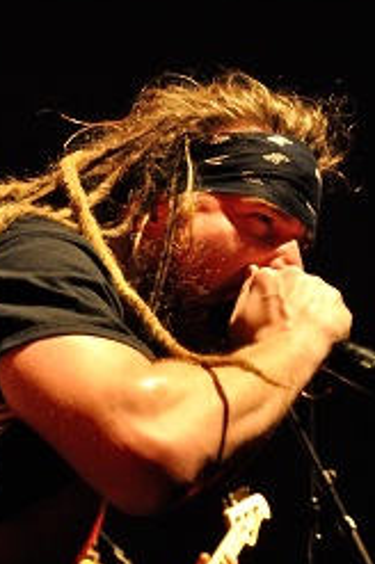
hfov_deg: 10.1
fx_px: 2099
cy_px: 416
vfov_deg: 15.3
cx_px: 26
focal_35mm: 134
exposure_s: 1/50
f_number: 4.8
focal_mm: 45
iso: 2500
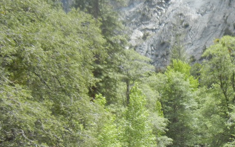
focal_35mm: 59
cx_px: 199
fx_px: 378
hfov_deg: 33.2
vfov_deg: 21.5
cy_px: 133
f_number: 3.5
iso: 160
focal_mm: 5.4
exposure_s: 1/637
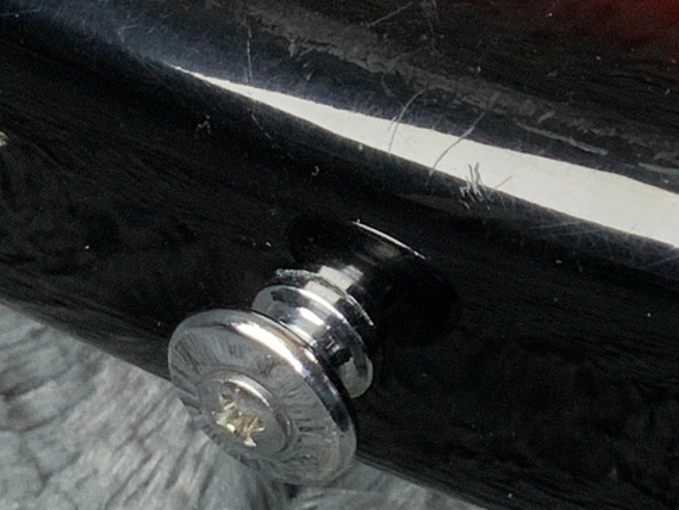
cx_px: 734
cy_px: 244
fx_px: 3002
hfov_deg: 12.7
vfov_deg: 9.7
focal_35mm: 153
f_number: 1.8
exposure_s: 1/50
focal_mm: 3
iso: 100
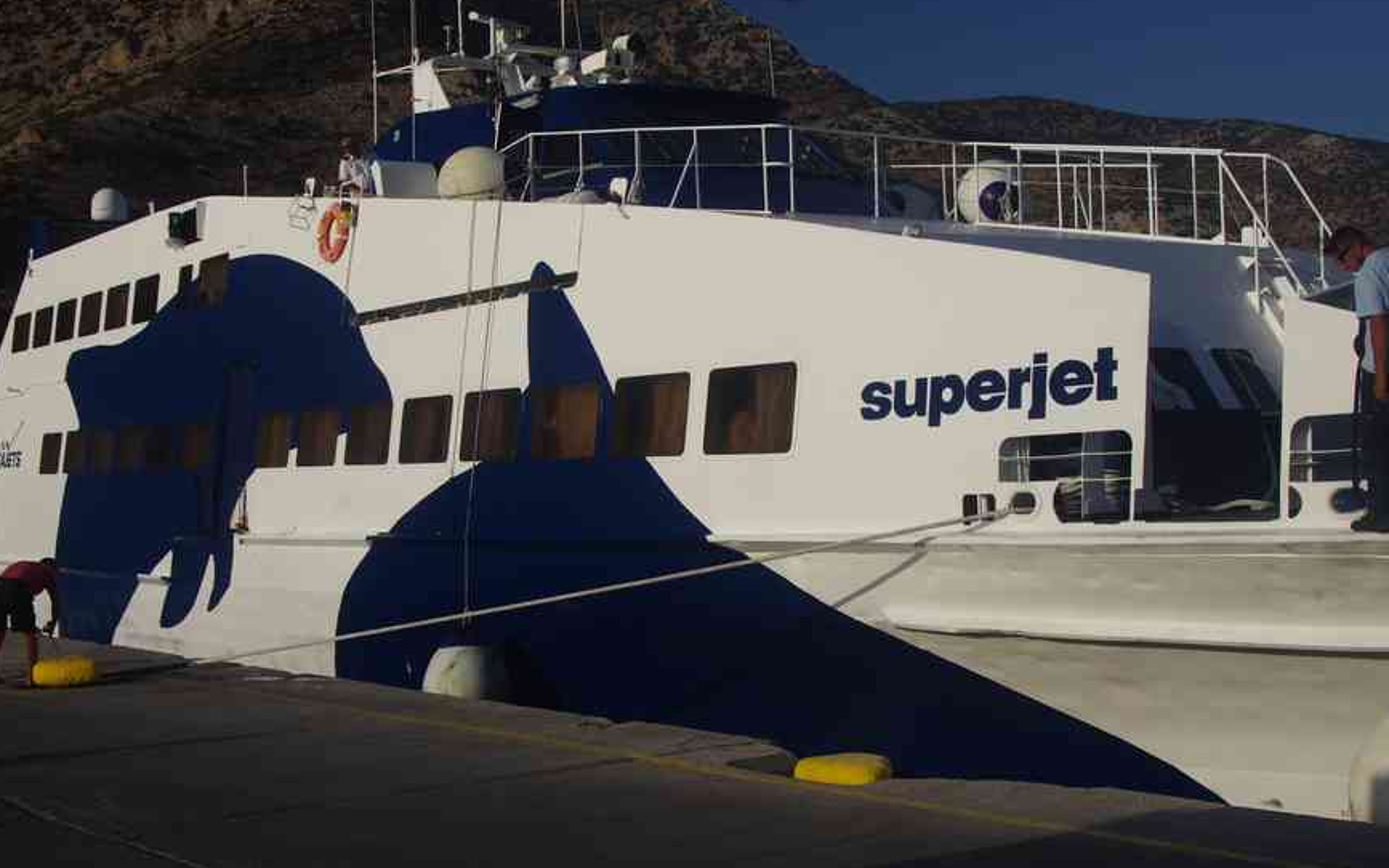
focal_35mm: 47
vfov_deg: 27.2
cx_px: 715
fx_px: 1795
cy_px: 420
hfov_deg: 42.3
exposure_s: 1/125
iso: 100
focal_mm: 26.9
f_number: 11
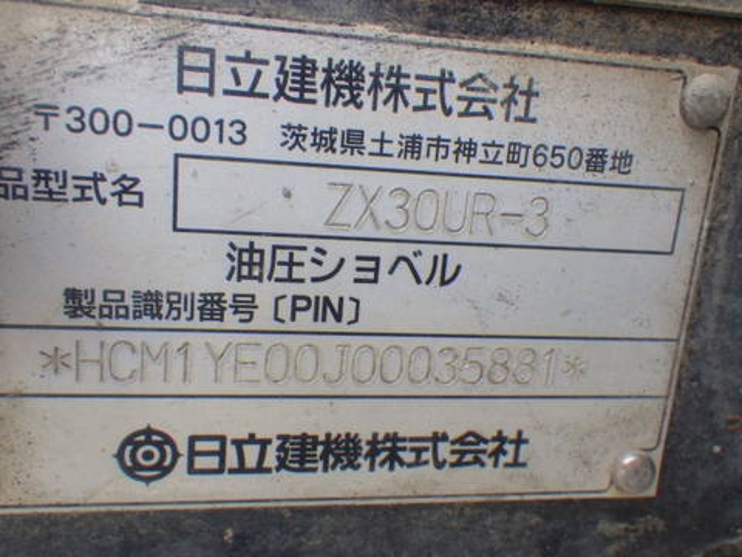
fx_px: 729
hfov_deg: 54.0
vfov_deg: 41.8
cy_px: 278
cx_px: 371
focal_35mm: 34
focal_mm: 6.1
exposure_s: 1/50
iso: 160
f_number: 3.8
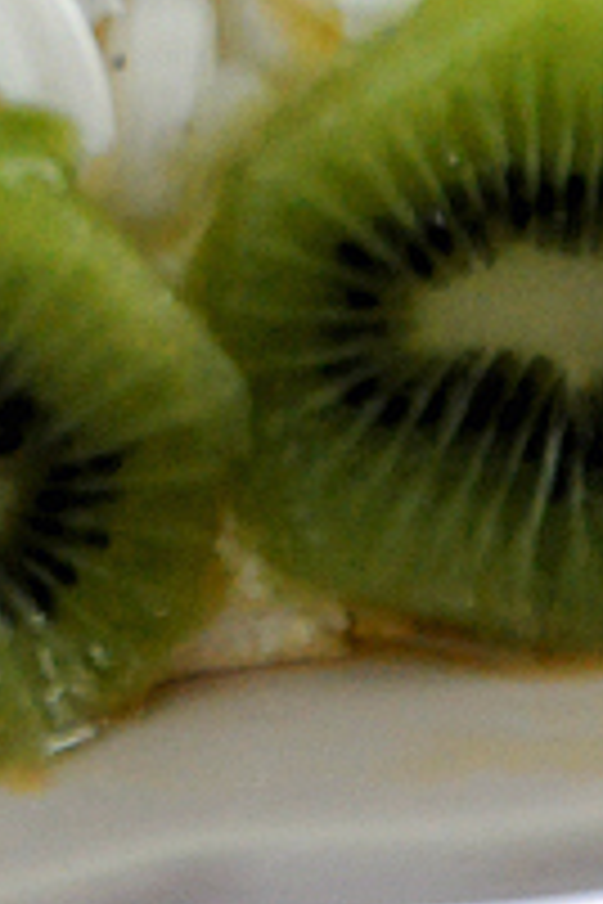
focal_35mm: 952
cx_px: -328
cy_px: -317
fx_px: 23917
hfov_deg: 1.4
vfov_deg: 2.2
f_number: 7.1
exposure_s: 1/60
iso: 1250
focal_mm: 170
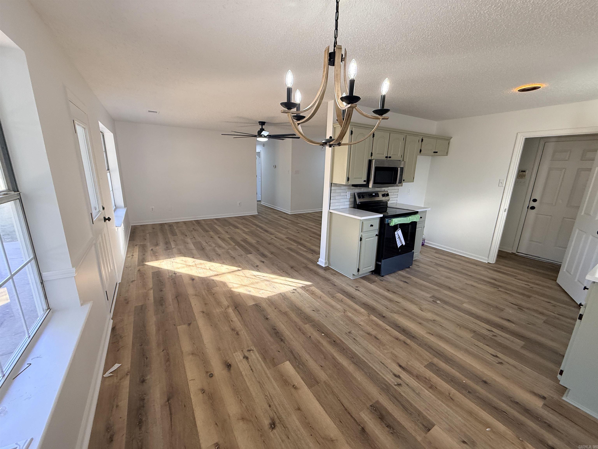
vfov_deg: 85.7
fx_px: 242
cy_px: 224
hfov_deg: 102.1
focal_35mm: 14
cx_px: 299
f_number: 2.2
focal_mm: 2.22
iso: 160
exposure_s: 1/125
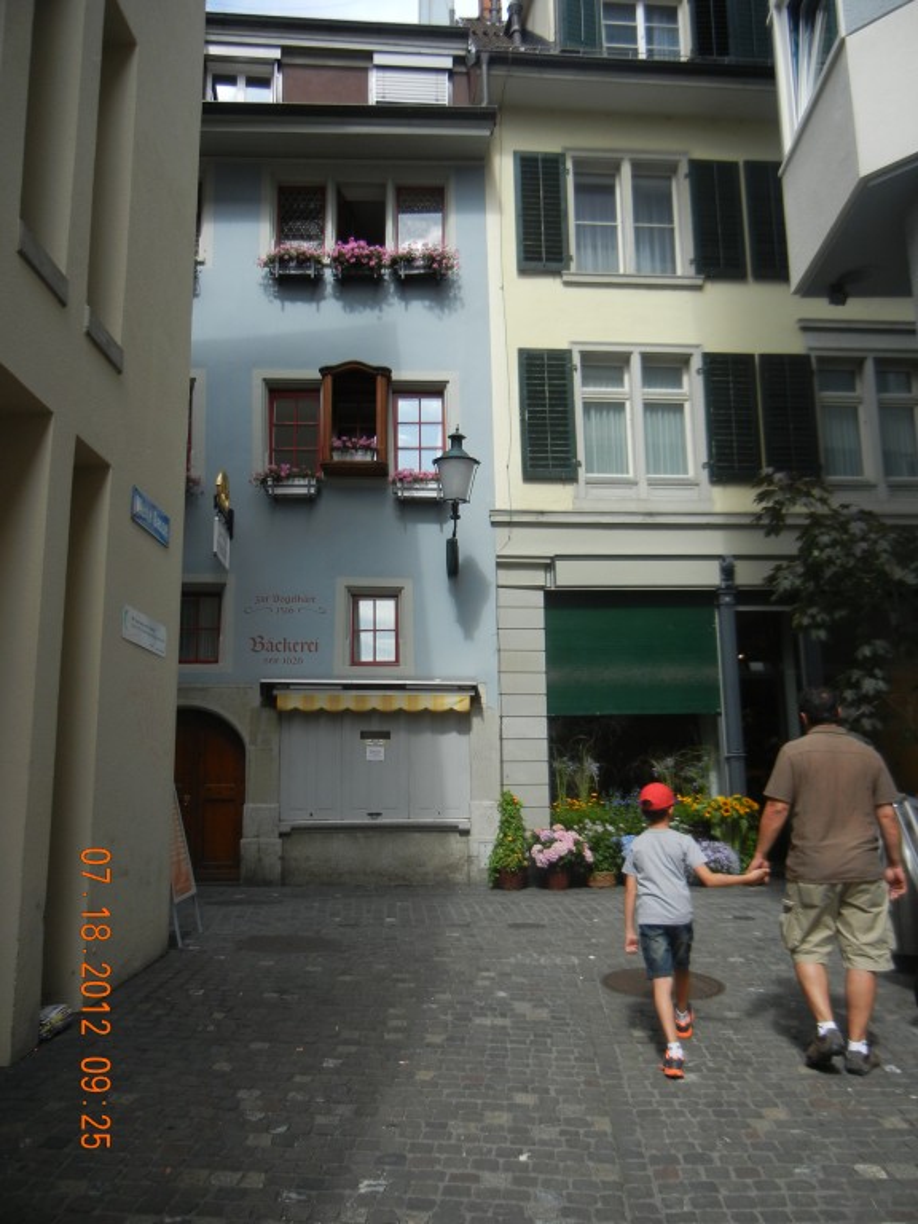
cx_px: 459
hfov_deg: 46.8
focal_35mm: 30
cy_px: 612
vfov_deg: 60.0
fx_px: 1061
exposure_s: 1/716
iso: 160
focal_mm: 5.4
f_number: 3.5
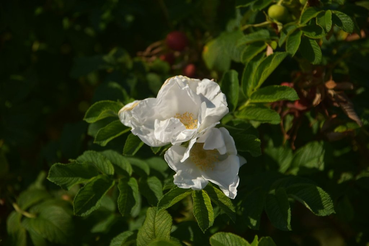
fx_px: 1076
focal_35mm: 105
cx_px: 184
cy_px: 123
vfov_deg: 13.0
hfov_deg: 19.5
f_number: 4
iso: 100
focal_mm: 70
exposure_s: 1/800
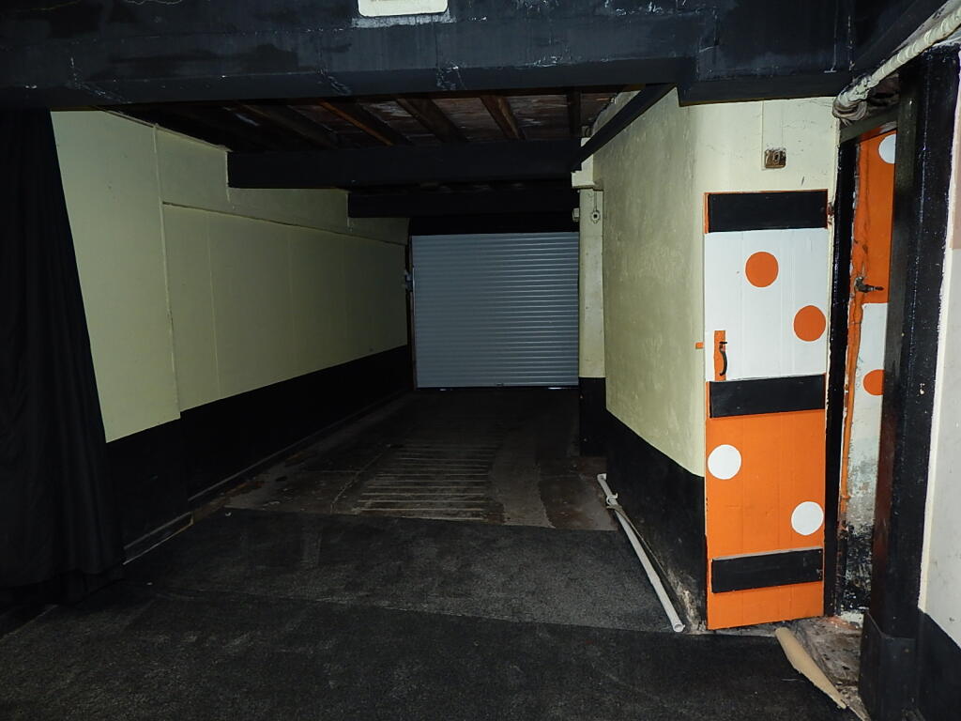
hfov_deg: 76.4
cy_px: 360
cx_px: 480
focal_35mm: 22
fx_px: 611
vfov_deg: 61.1
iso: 125
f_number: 3
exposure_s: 1/30
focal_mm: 4
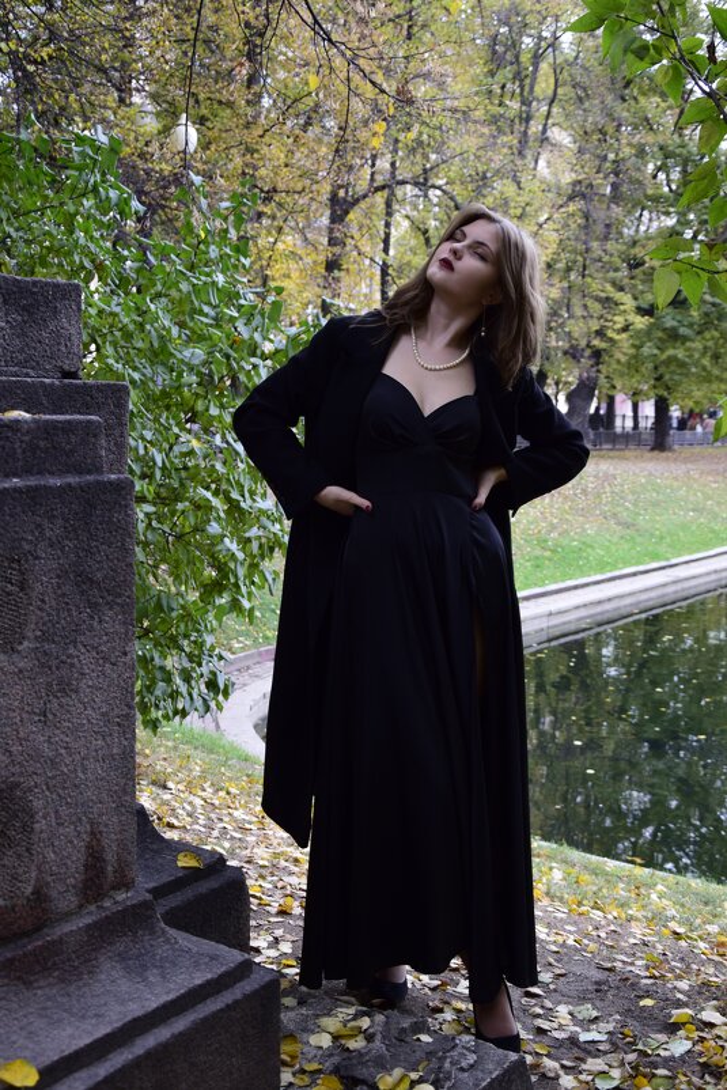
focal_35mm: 38
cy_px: 545
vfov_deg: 51.3
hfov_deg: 35.5
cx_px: 364
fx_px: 1135
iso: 400
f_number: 4.5
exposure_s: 1/80
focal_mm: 25
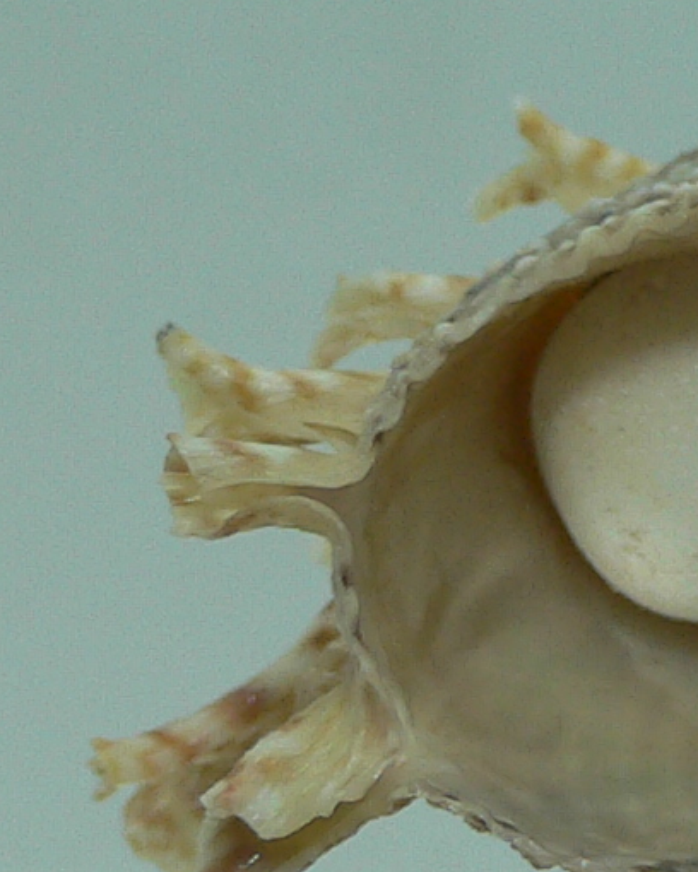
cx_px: 1020
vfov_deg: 14.1
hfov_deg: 11.0
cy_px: 775
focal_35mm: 135
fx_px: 3486
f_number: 2.8
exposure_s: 1/60
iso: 80
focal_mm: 4.6
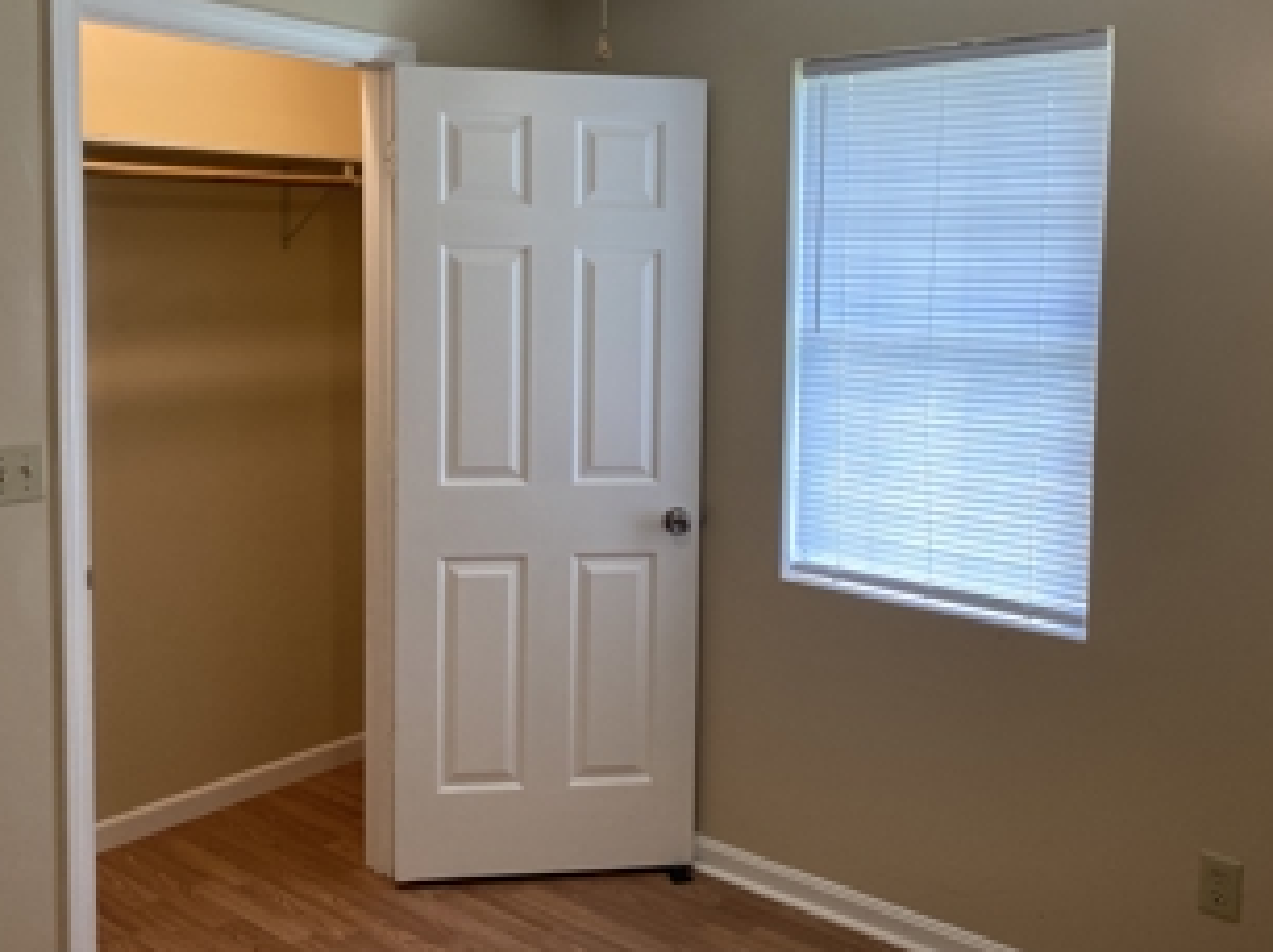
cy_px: 374
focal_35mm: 34
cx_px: 703
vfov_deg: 41.5
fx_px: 1249
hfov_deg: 53.9
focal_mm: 4.25
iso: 125
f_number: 1.8
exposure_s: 1/120
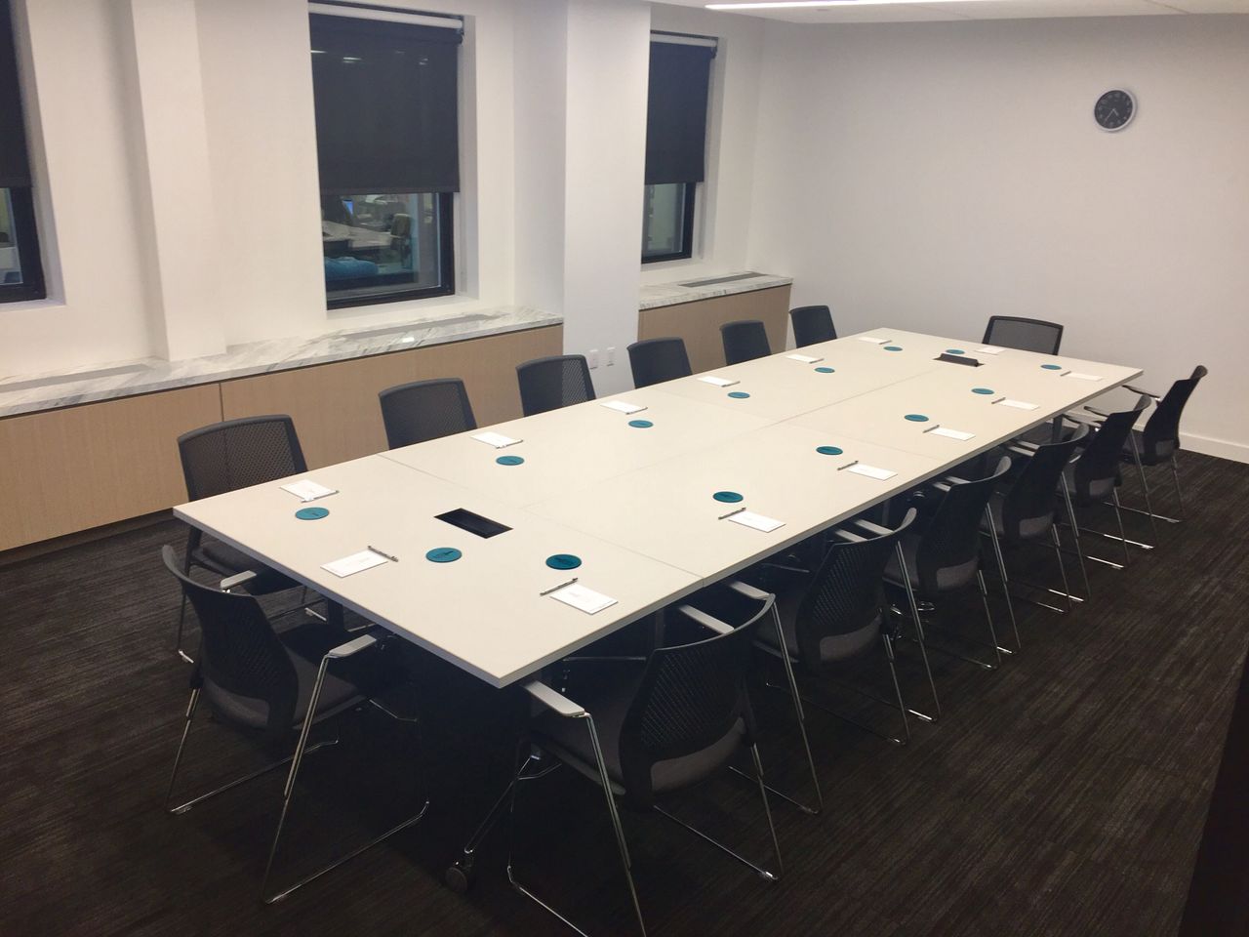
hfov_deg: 61.7
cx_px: 624
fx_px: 1046
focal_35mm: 29
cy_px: 468
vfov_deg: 48.2
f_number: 2.2
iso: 40
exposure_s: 1/60
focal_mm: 4.15
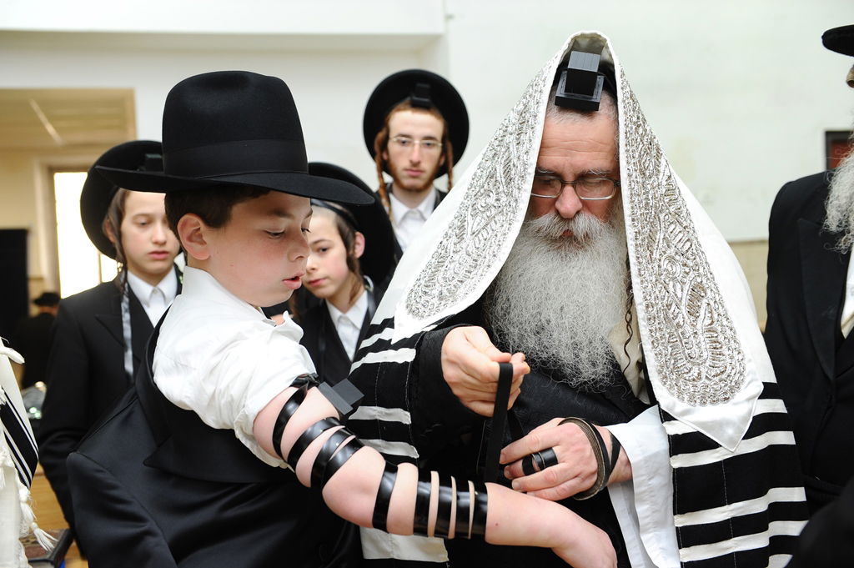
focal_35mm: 44
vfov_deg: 30.5
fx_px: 1043
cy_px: 284
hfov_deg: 44.5
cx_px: 427
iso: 1000
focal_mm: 44
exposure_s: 1/200
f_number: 4
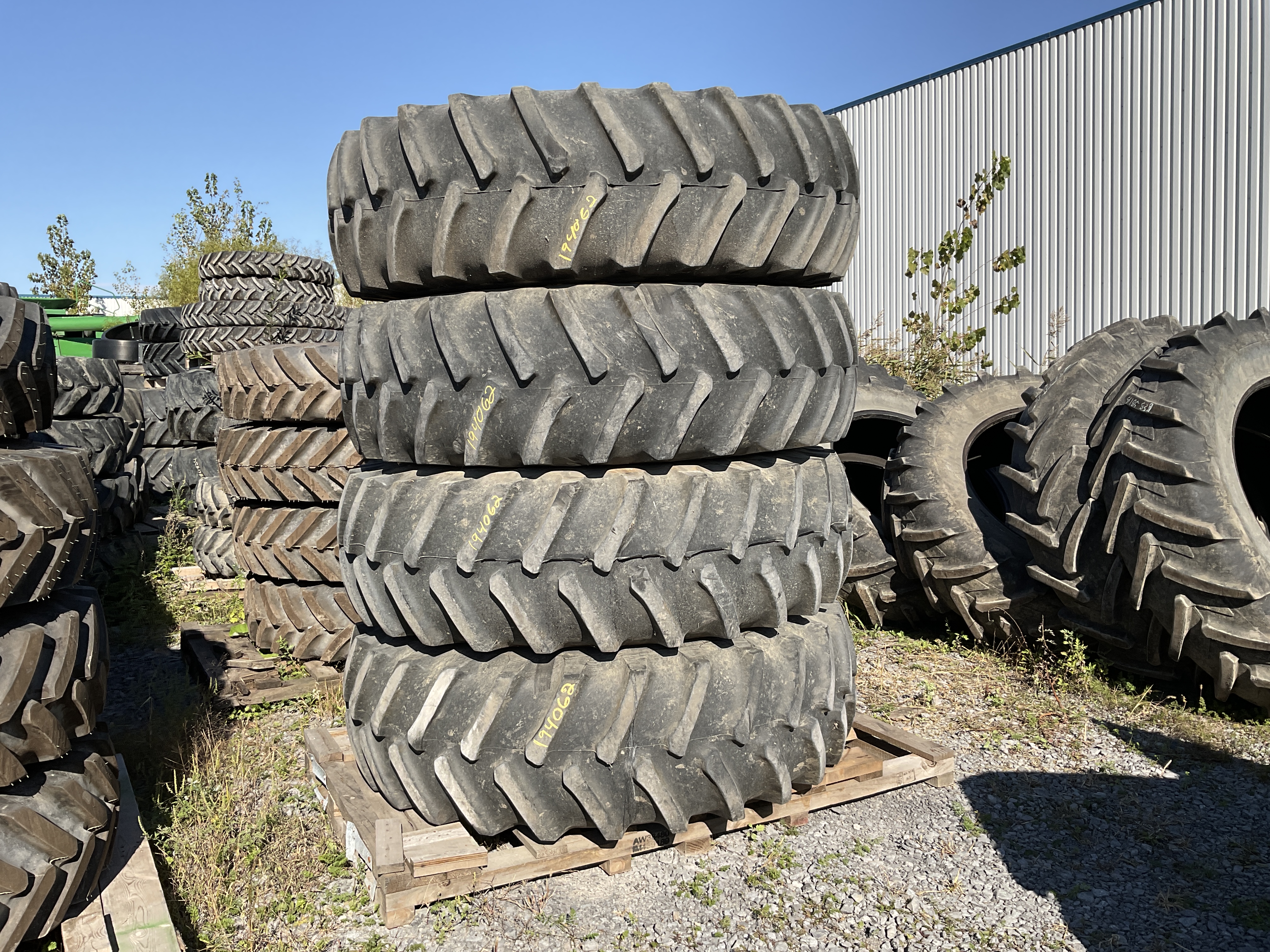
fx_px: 1064
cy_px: 476
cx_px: 635
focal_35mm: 29
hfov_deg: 61.7
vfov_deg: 48.2
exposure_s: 1/1626
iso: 16
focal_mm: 3
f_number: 1.8
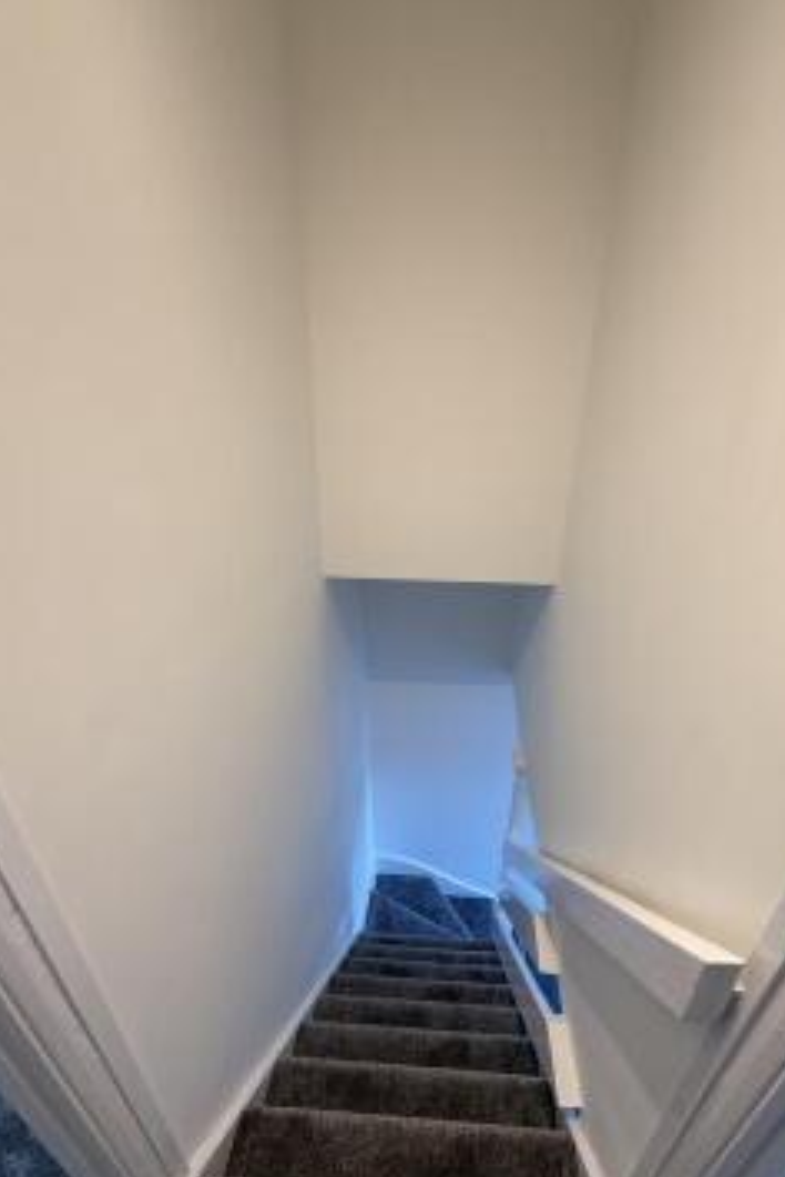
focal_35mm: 18
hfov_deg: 67.3
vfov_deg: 88.6
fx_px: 589
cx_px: 419
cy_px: 720
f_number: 2.2
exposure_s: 1/100
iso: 125
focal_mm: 2.22
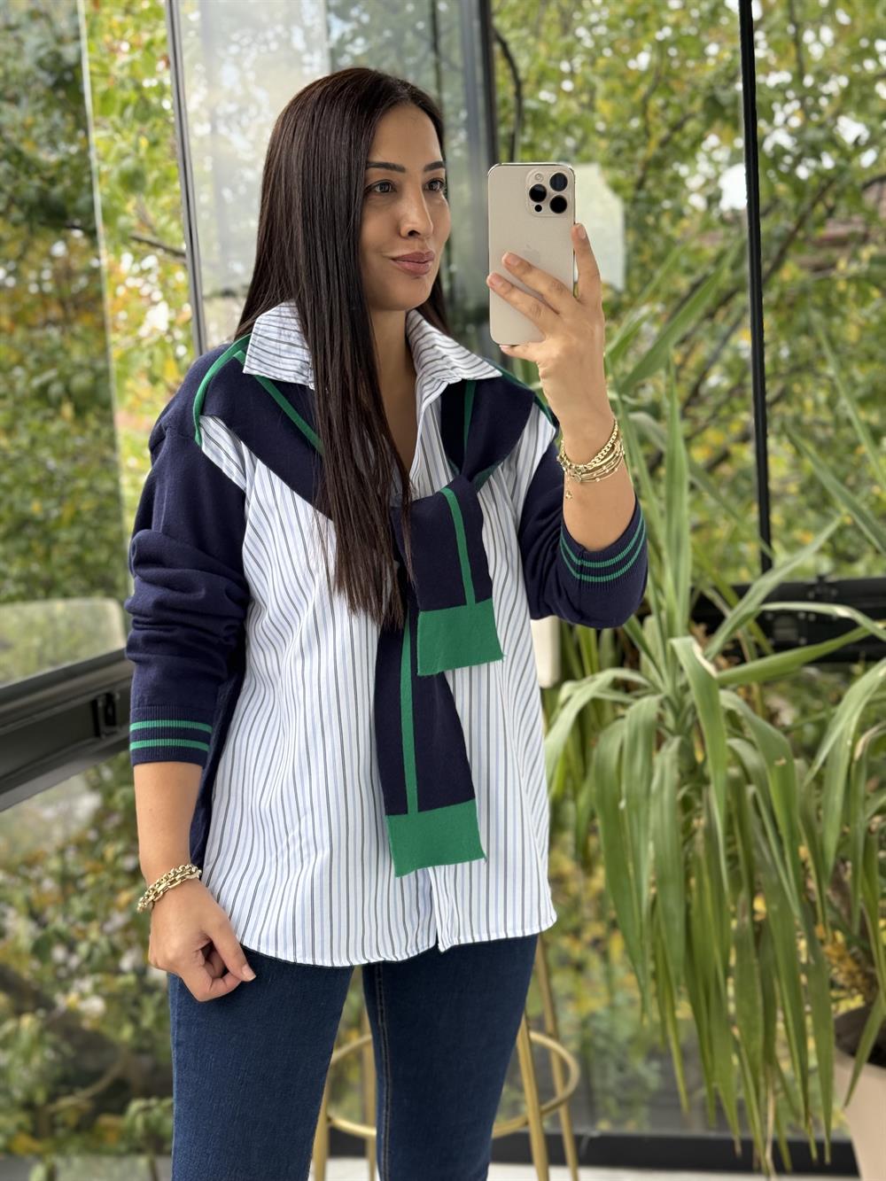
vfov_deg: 39.7
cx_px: 443
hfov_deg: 30.3
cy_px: 590
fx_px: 1638
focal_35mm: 48
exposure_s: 1/229
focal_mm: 6.76
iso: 125
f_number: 1.78
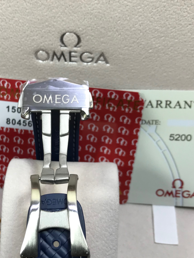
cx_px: 61
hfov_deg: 29.4
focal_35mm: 49
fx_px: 366
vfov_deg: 38.6
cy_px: 164
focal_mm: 3.99
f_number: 1.8
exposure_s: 1/100
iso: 32
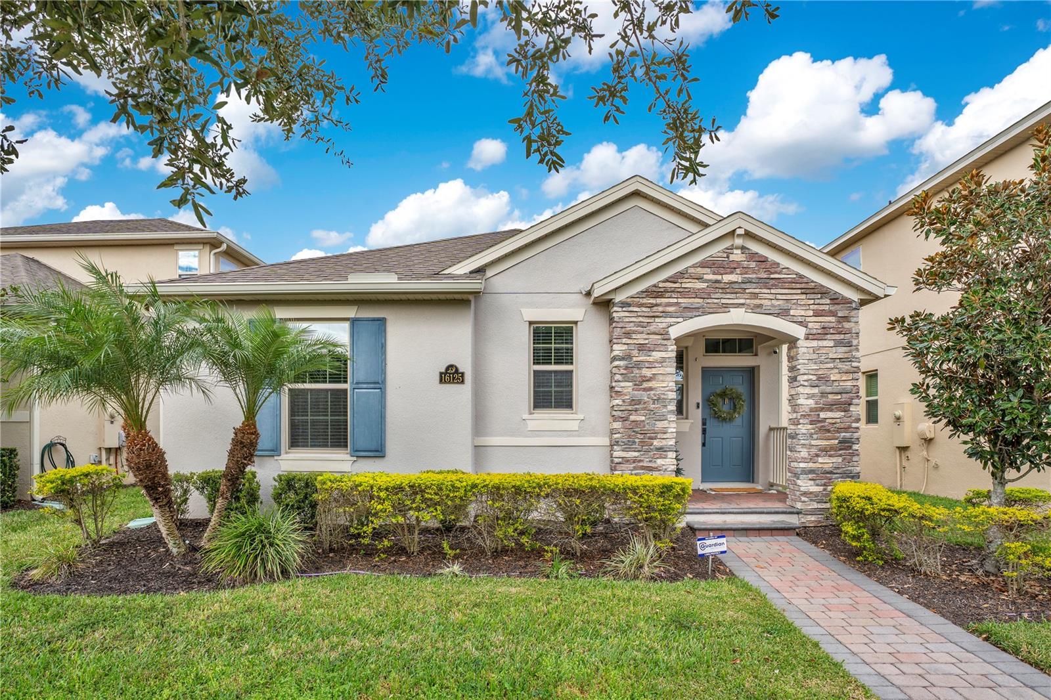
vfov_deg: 73.7
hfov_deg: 96.7
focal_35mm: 16
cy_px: 350
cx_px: 526
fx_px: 467
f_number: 8
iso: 100
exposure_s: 1/125
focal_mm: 16
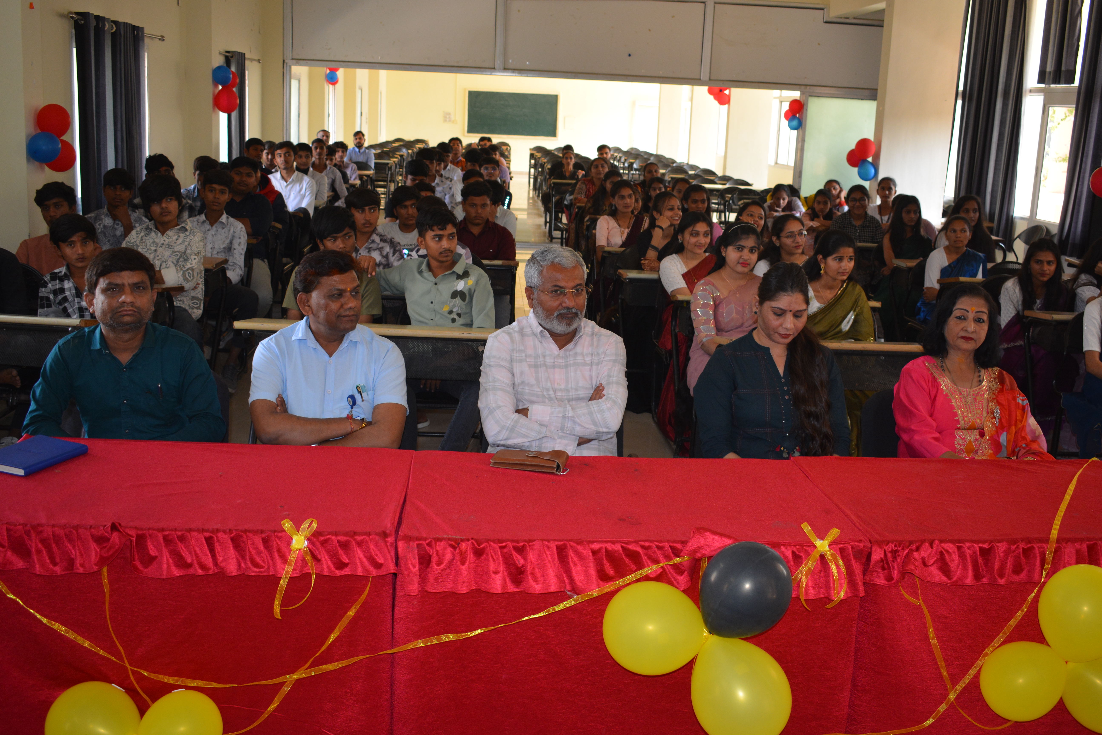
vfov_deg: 36.3
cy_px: 356
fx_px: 1120
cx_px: 564
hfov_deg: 52.4
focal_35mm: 37
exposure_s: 1/60
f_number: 3.8
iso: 400
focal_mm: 21
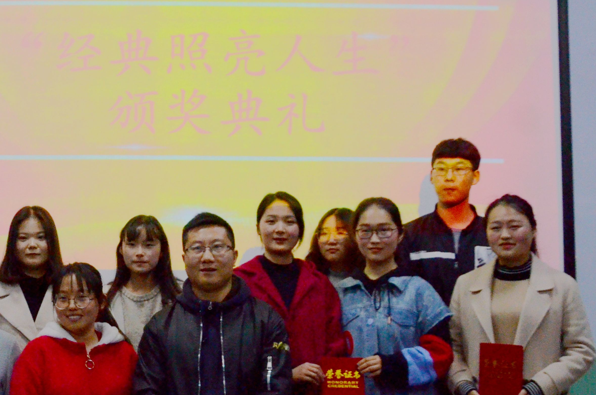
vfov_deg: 20.5
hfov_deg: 29.7
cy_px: 194
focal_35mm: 66
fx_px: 1091
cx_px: 97
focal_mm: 21
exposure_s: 1/250
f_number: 4.5
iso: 2200
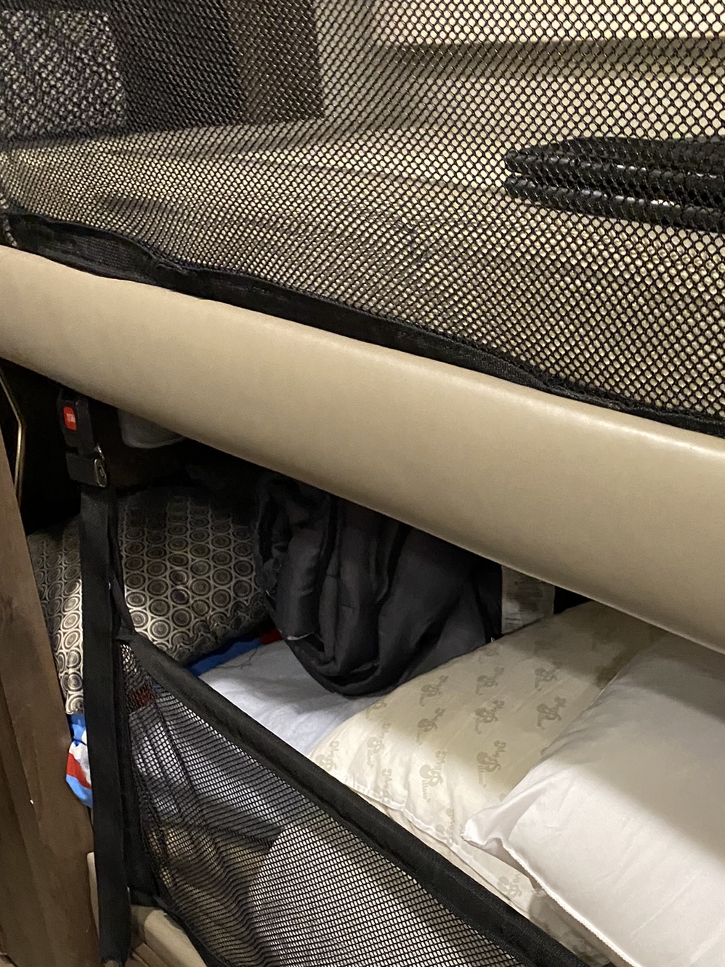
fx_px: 1117
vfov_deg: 46.1
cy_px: 639
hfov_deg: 35.1
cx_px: 551
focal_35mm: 40
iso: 640
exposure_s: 1/30
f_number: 1.8
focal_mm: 4.25
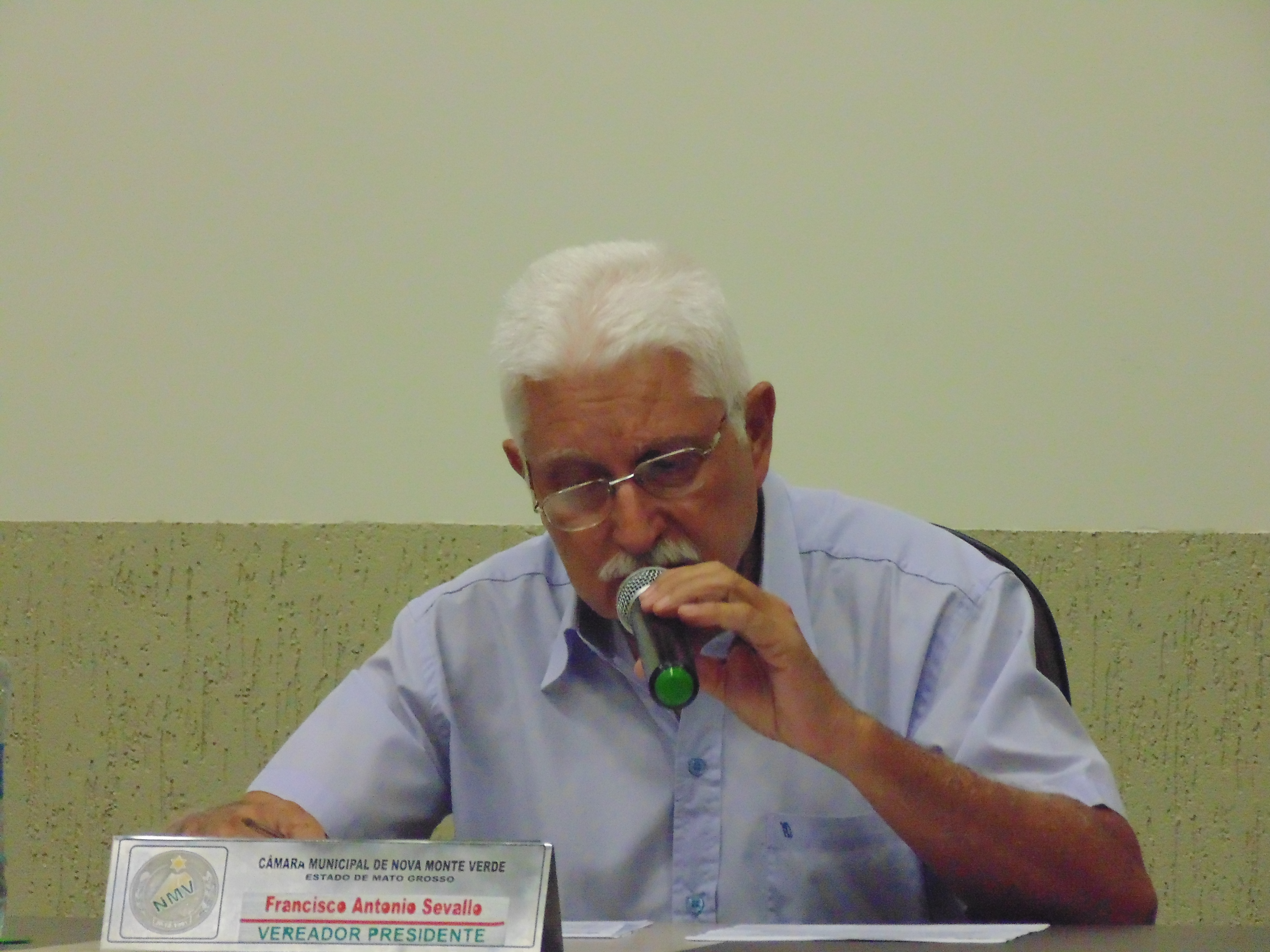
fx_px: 10273
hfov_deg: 7.1
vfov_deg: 5.3
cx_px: 635
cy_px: 476
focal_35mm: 280
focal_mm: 50.1
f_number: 5.8
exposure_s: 1/30
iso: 800
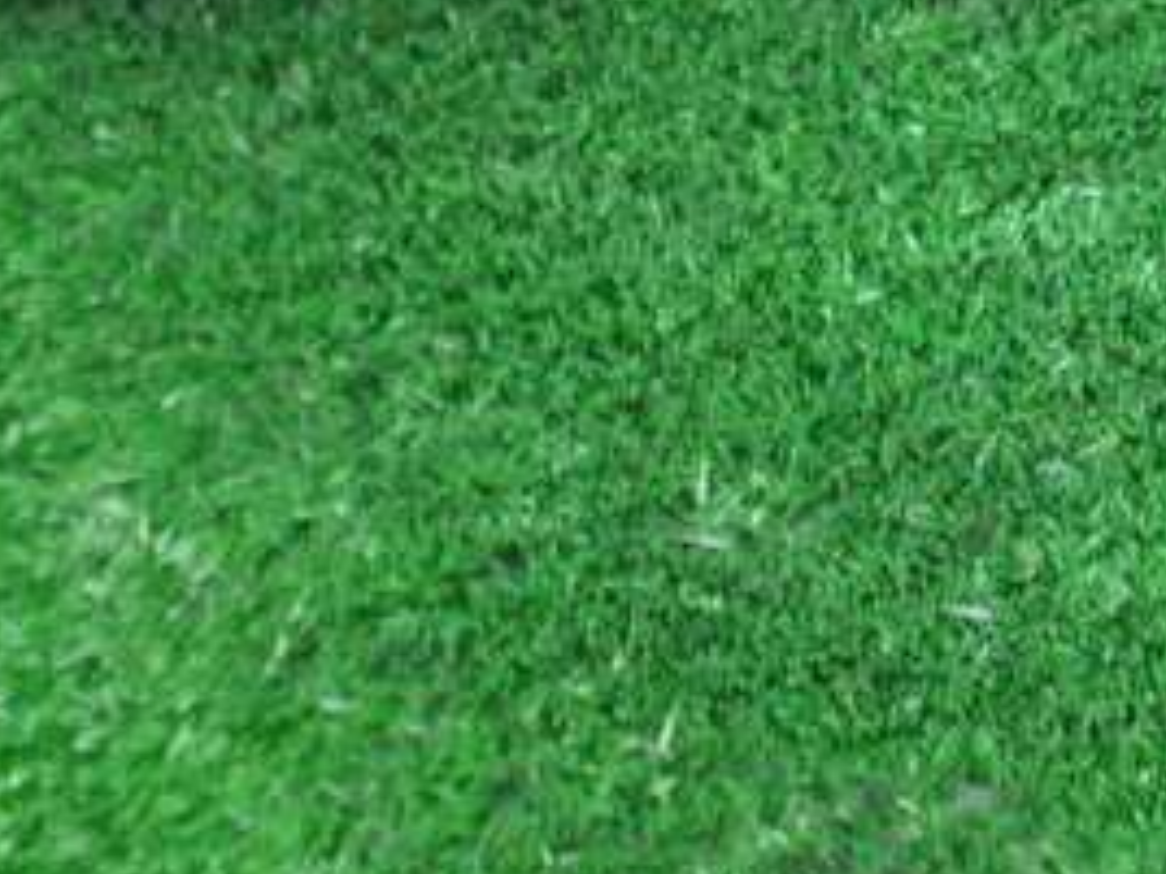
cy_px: -4
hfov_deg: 30.1
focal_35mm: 62
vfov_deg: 22.7
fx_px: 2088
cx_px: 996
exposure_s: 1/6
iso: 200
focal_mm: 4.6
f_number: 3.2
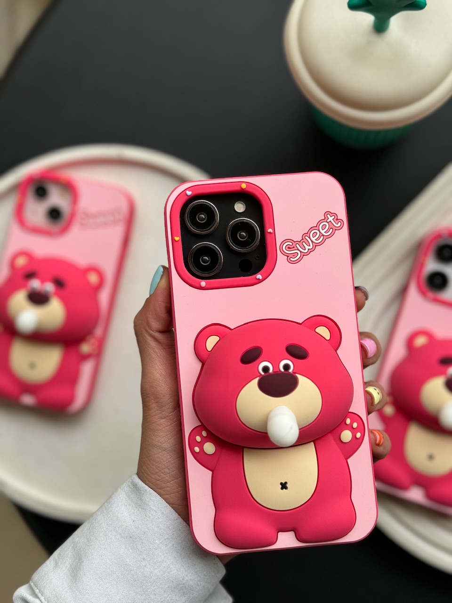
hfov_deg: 30.3
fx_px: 836
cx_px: 226
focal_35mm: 48
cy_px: 302
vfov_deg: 39.7
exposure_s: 1/445
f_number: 1.78
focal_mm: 6.86
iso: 64
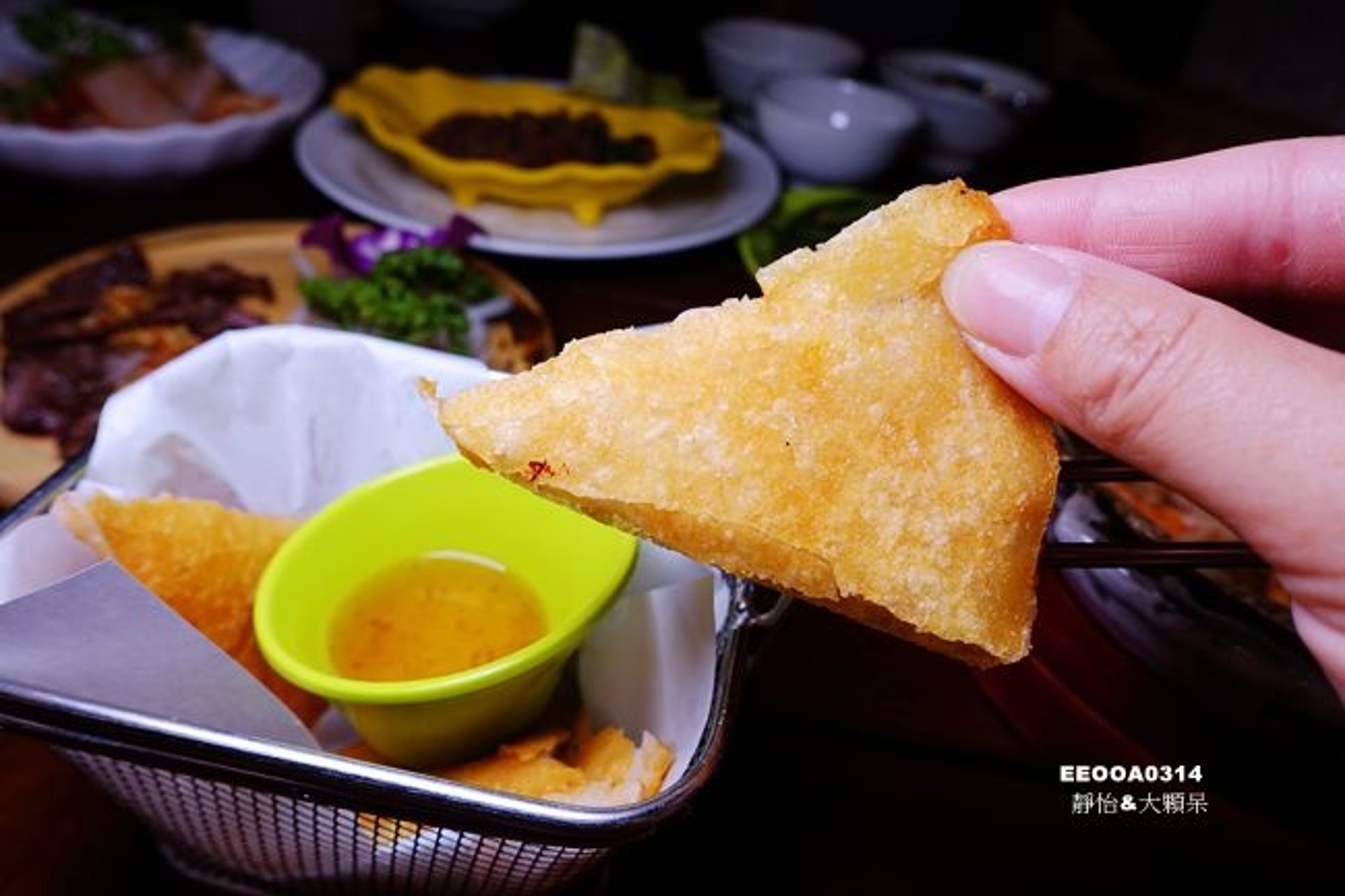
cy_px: 448
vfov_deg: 53.1
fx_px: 896
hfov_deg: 73.8
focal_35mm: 24
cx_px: 672
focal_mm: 8.8
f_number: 4
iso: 125
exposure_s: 1/100
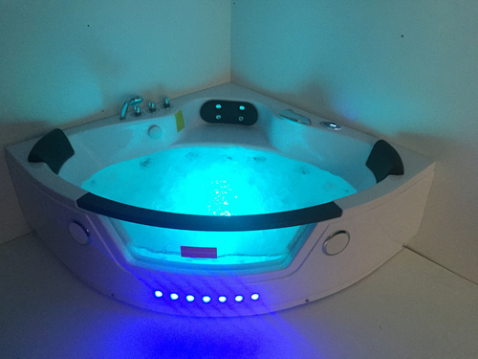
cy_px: 180
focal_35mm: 29
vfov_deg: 48.2
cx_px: 239
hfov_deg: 61.7
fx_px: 400
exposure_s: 1/17
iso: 320
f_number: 2.2
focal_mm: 4.15
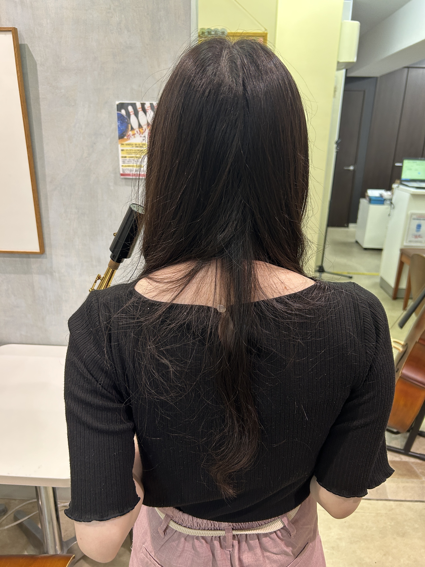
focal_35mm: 26
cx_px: 212
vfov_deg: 67.3
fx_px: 426
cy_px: 284
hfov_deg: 53.1
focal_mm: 5.7
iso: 125
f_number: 1.5
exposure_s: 1/60
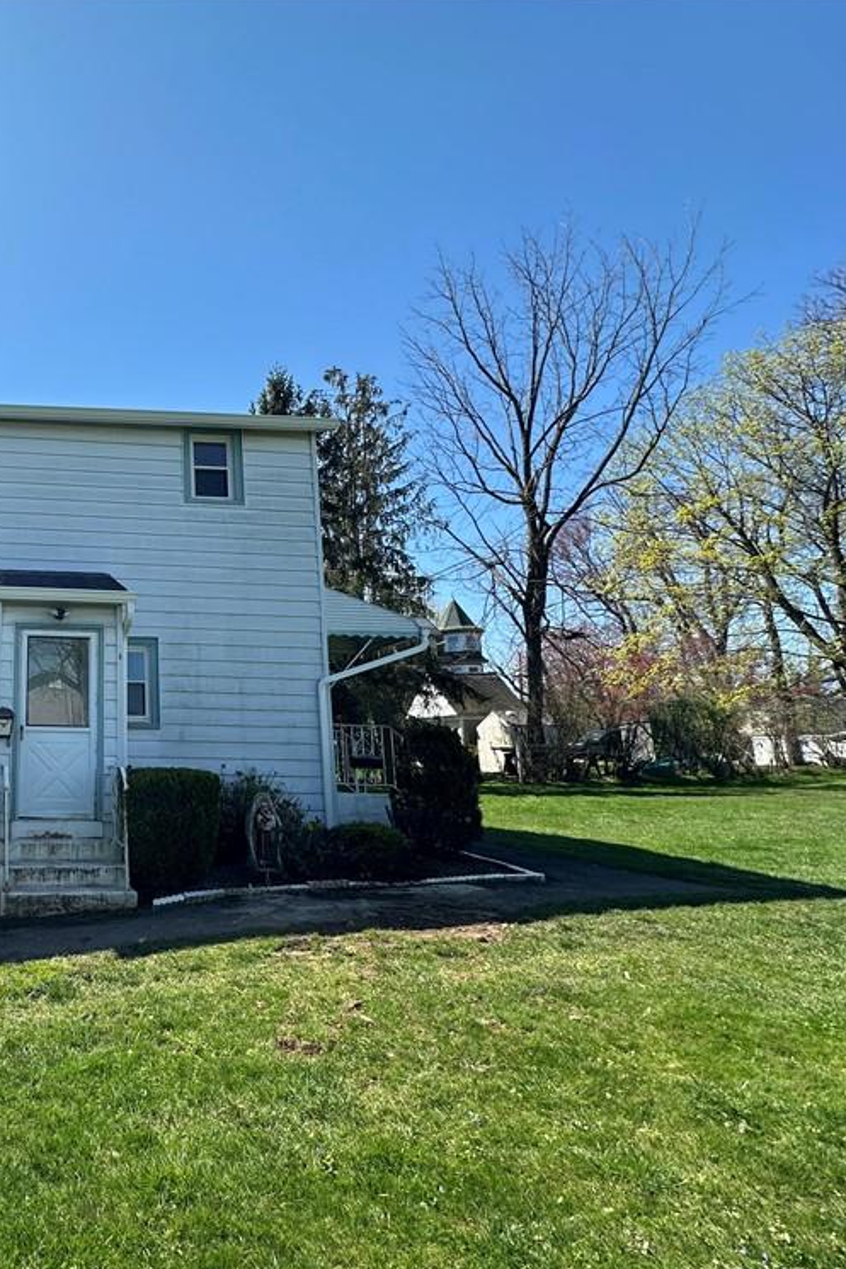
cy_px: 646
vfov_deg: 84.0
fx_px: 705
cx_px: 29
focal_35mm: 20
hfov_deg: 51.5
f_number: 2.2
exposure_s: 1/824
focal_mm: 2.22
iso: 40
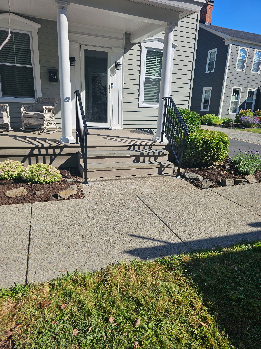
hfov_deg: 58.9
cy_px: 174
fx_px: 231
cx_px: 130
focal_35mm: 23
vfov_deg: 73.9
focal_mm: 6.3
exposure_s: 1/794
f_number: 1.7
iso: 10
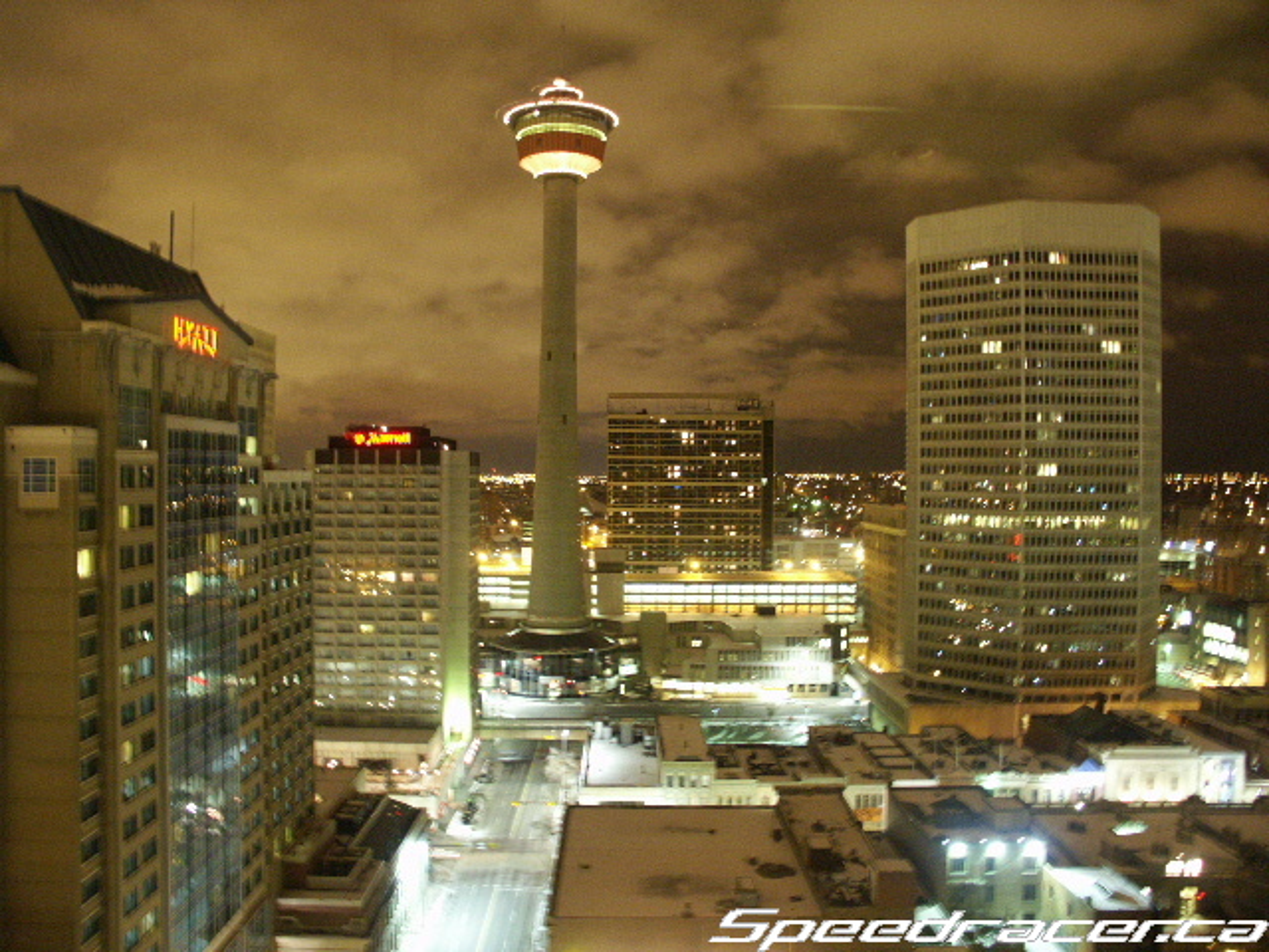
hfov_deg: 61.7
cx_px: 634
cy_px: 476
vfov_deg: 48.2
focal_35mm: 29
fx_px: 1063
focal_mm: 7.65
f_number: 2.8
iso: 200
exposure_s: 3
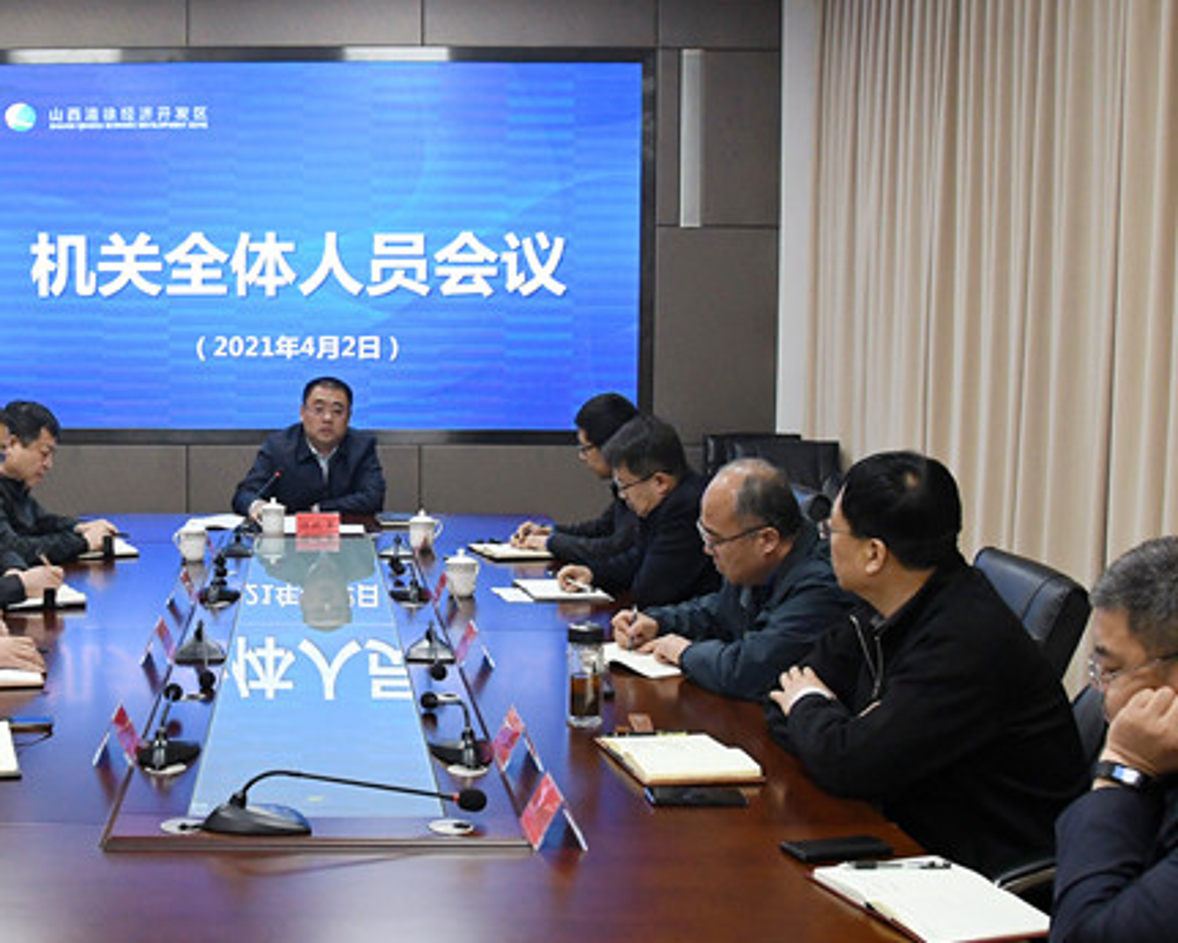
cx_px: 325
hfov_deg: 38.7
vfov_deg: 32.1
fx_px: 1639
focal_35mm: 47
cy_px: 474
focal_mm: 18
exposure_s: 1/125
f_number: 5.6
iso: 2000
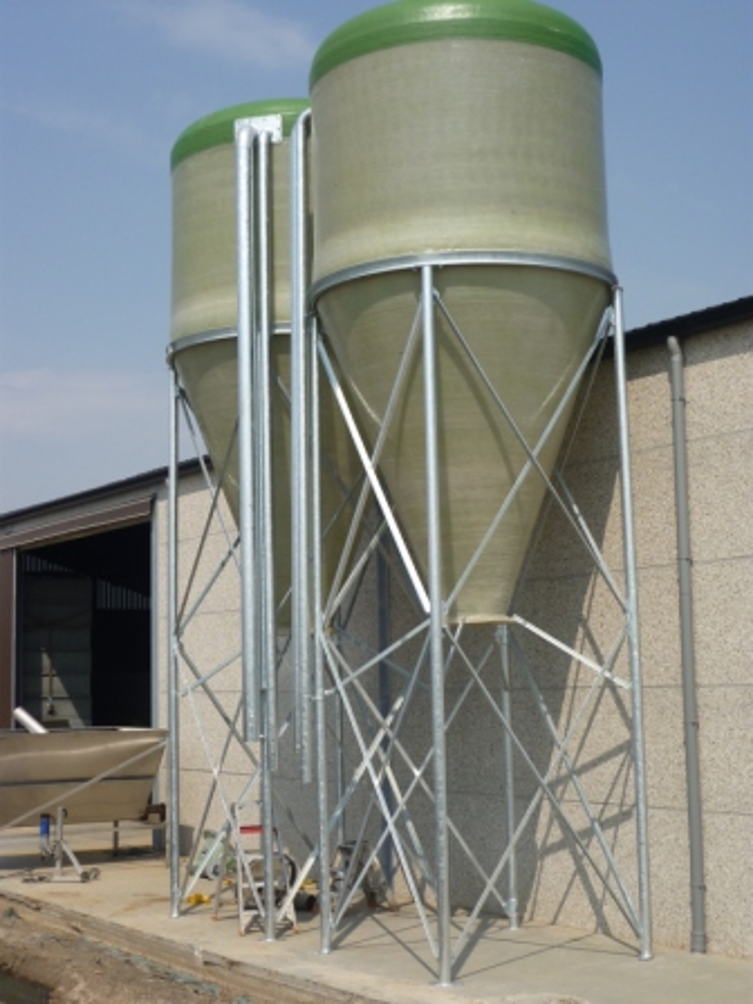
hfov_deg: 28.0
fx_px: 1508
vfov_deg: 36.8
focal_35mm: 52
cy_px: 502
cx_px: 376
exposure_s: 1/200
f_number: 9
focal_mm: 8.6
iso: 80
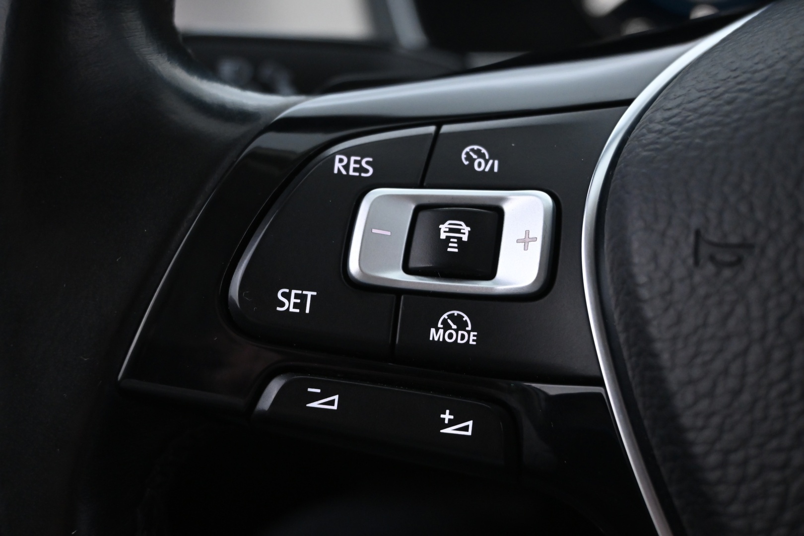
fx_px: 1139
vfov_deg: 26.5
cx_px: 402
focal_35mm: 51
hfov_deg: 38.9
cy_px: 268
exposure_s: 1/25
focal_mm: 34
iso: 2200
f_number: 5
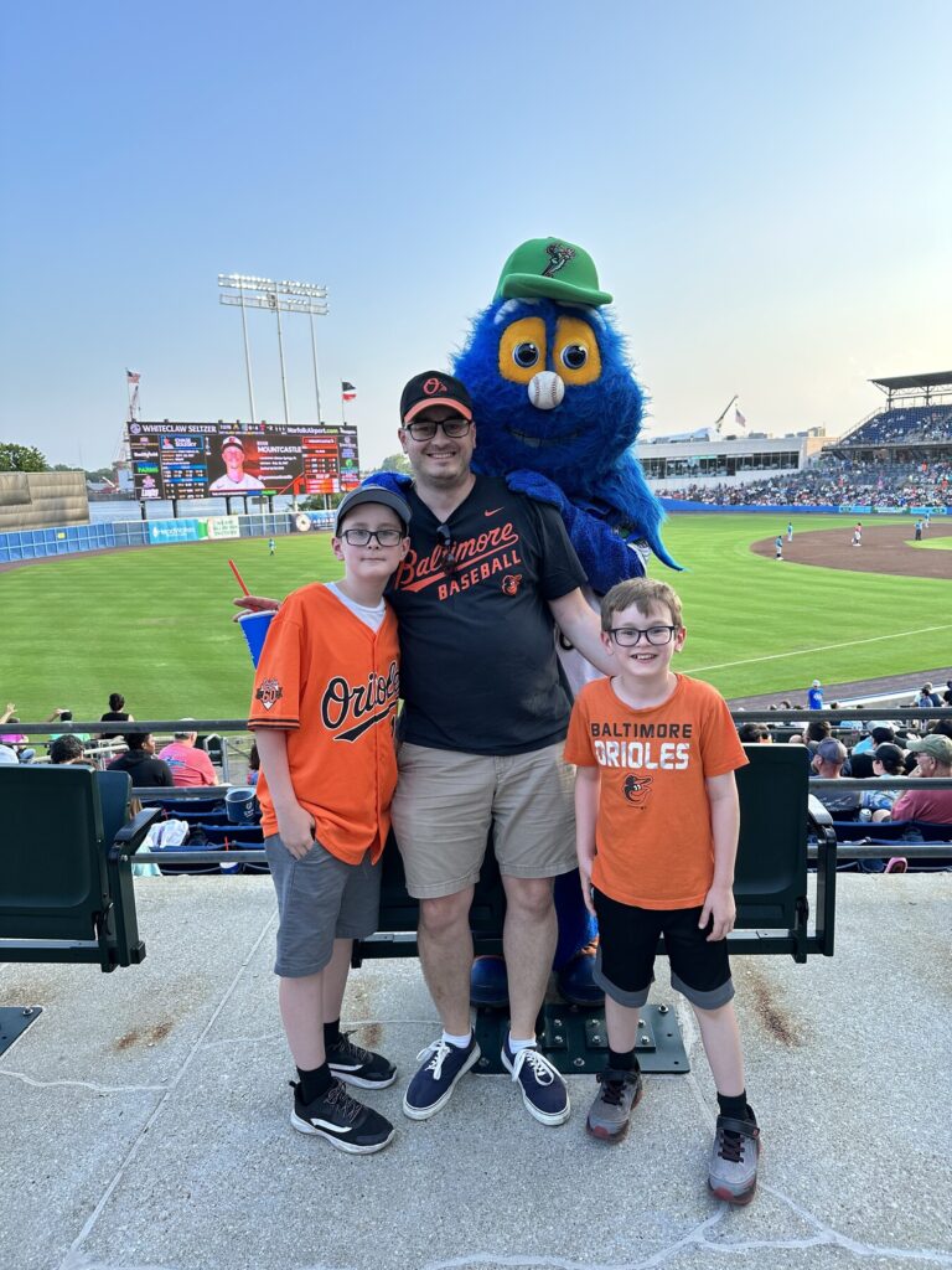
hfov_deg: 56.8
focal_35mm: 24
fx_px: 880
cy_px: 635
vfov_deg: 71.6
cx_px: 476
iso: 80
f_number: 1.78
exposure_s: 1/785
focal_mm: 6.86
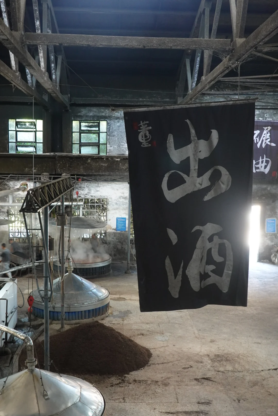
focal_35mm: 41
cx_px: 139
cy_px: 208
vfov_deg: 47.4
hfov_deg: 32.7
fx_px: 474
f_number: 4
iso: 800
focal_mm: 15.28
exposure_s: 1/13
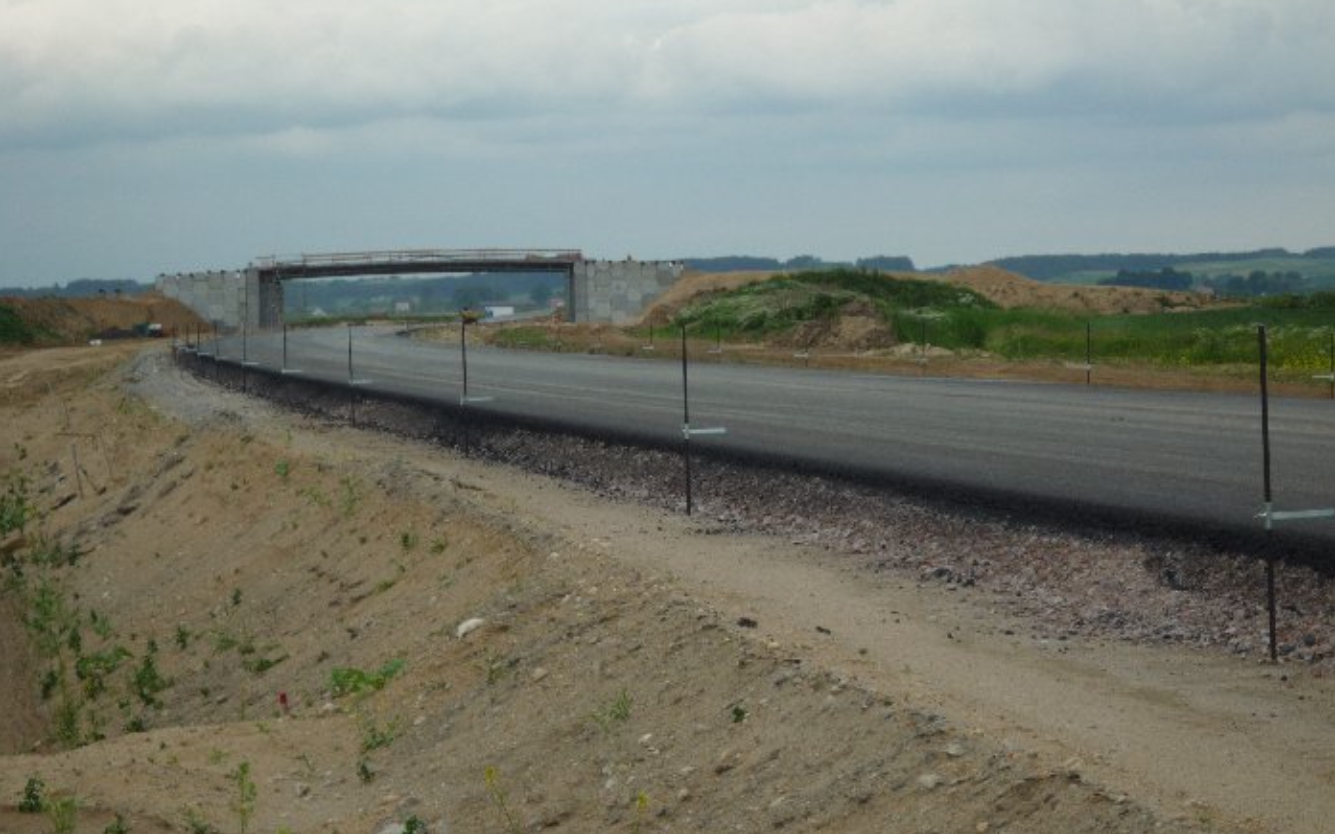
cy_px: 457
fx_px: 4148
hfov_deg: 18.3
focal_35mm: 114
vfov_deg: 11.5
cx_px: 666
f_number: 5.8
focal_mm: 18.6
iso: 100
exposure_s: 1/250
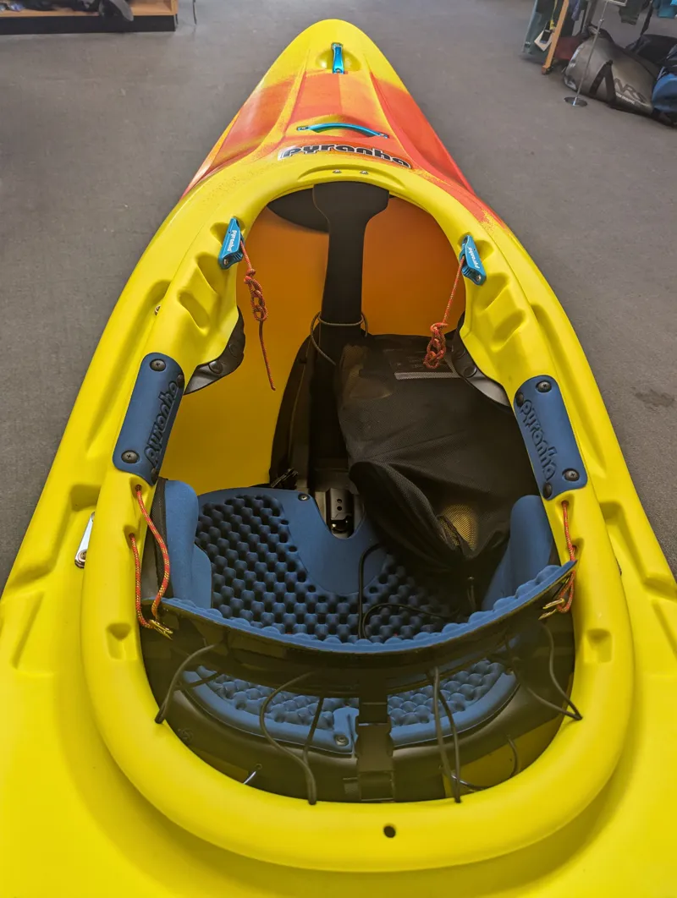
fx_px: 624
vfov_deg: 71.5
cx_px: 338
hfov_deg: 57.0
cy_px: 449
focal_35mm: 24
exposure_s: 1/100
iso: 124
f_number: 1.85
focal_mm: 6.81
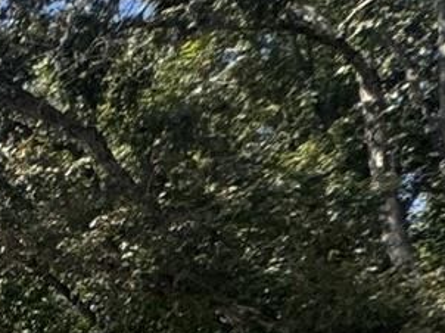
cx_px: -777
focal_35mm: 95
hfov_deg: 12.6
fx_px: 1220
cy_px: 953
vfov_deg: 11.1
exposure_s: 1/1143
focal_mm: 2.22
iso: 50
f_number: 2.2
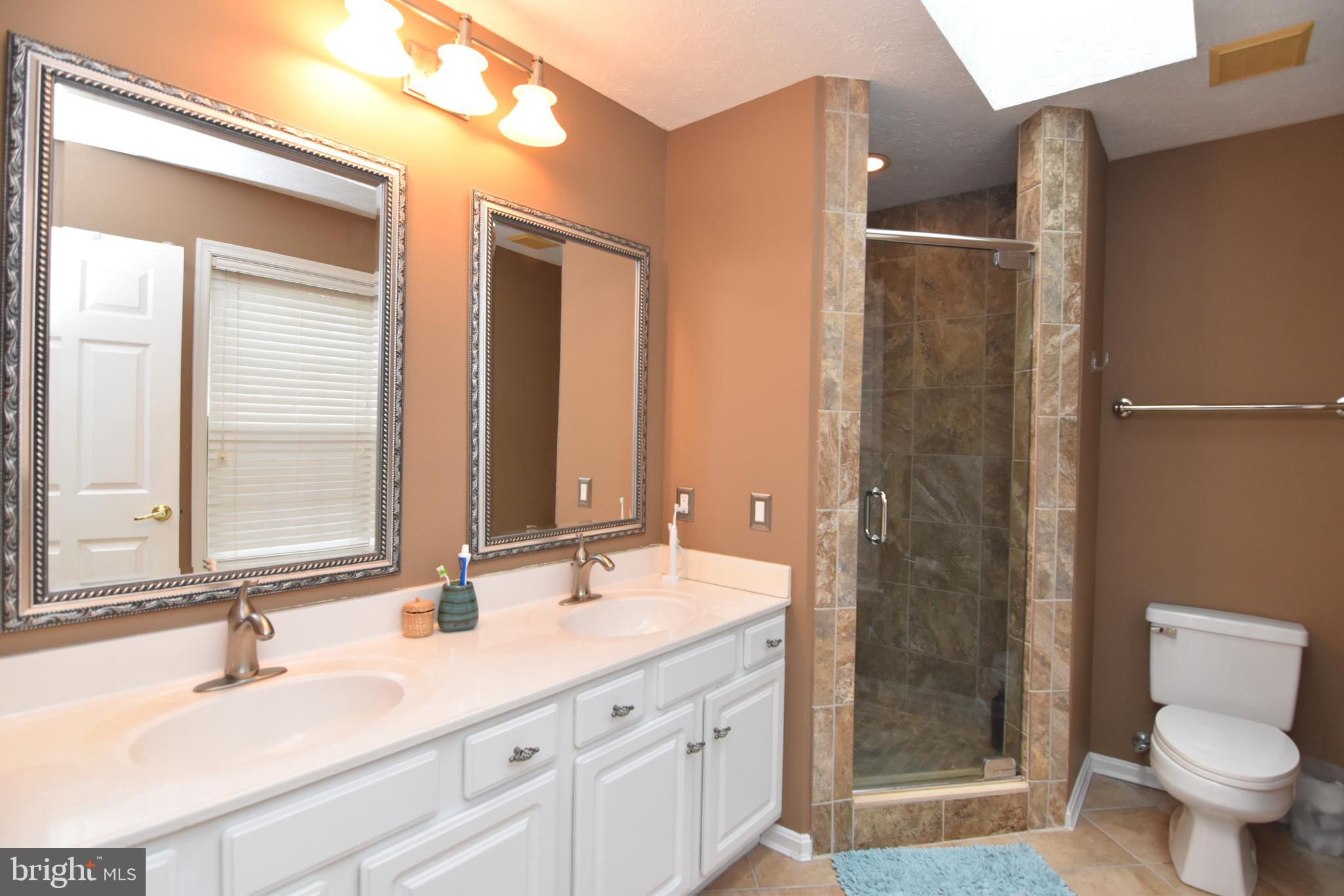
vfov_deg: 72.0
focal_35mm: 16
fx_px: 616
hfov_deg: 95.0
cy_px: 448
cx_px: 672
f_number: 4.5
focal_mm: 11
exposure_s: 1/80
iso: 800
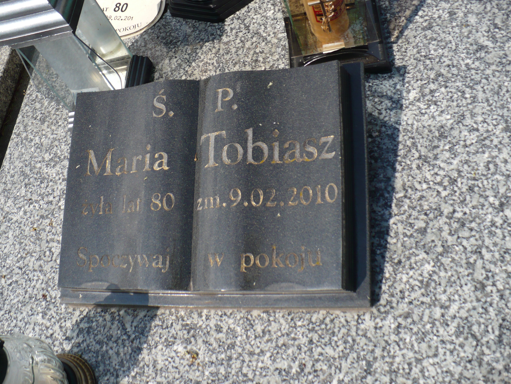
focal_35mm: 37
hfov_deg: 50.1
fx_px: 546
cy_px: 192
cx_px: 256
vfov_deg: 38.7
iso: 100
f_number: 8
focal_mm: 6.1
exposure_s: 1/160
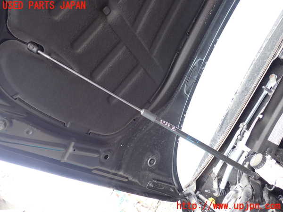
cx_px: 142
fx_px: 245
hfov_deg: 60.0
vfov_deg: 46.8
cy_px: 106
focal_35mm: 30
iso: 160
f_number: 2.3
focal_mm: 5.4
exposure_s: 1/60
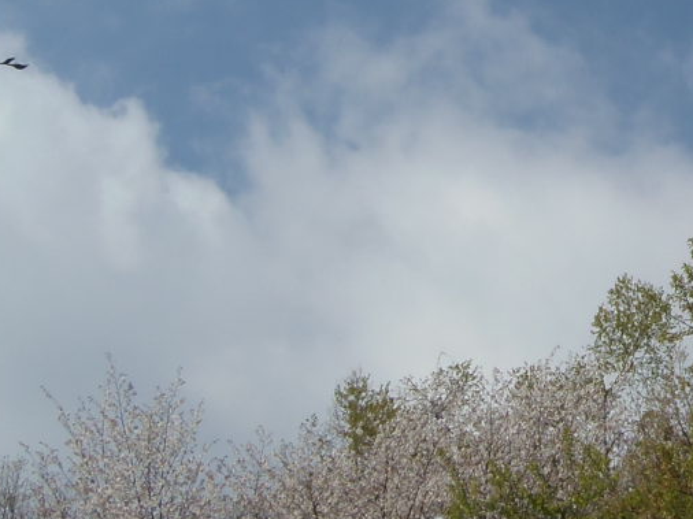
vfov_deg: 9.6
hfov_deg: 12.5
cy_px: 148
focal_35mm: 155
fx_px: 3102
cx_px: 751
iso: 64
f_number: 6.9
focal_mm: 9.1
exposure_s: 1/400
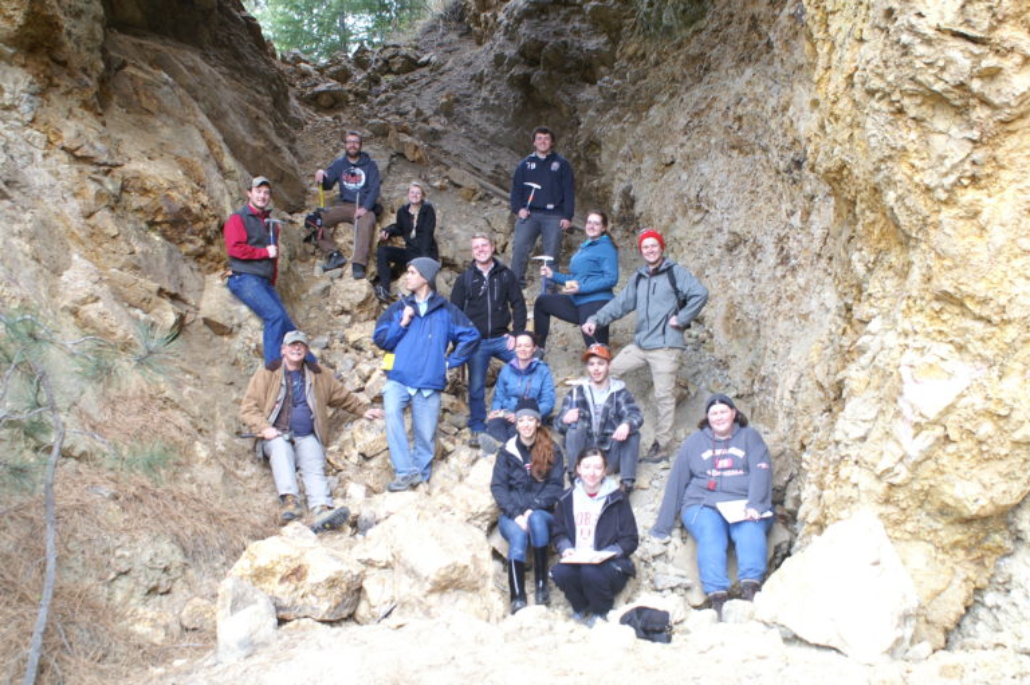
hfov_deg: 53.2
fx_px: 1029
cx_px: 515
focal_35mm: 36
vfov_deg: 36.8
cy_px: 342
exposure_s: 1/40
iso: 100
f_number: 4.5
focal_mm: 24
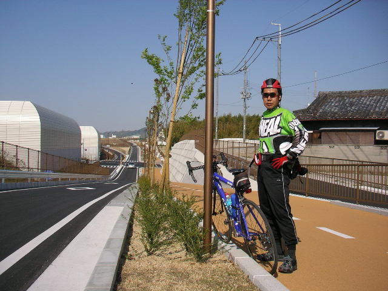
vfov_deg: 38.7
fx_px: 415
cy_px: 146
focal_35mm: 37
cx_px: 194
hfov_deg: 50.1
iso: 50
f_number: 6.9
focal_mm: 5.7
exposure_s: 1/640
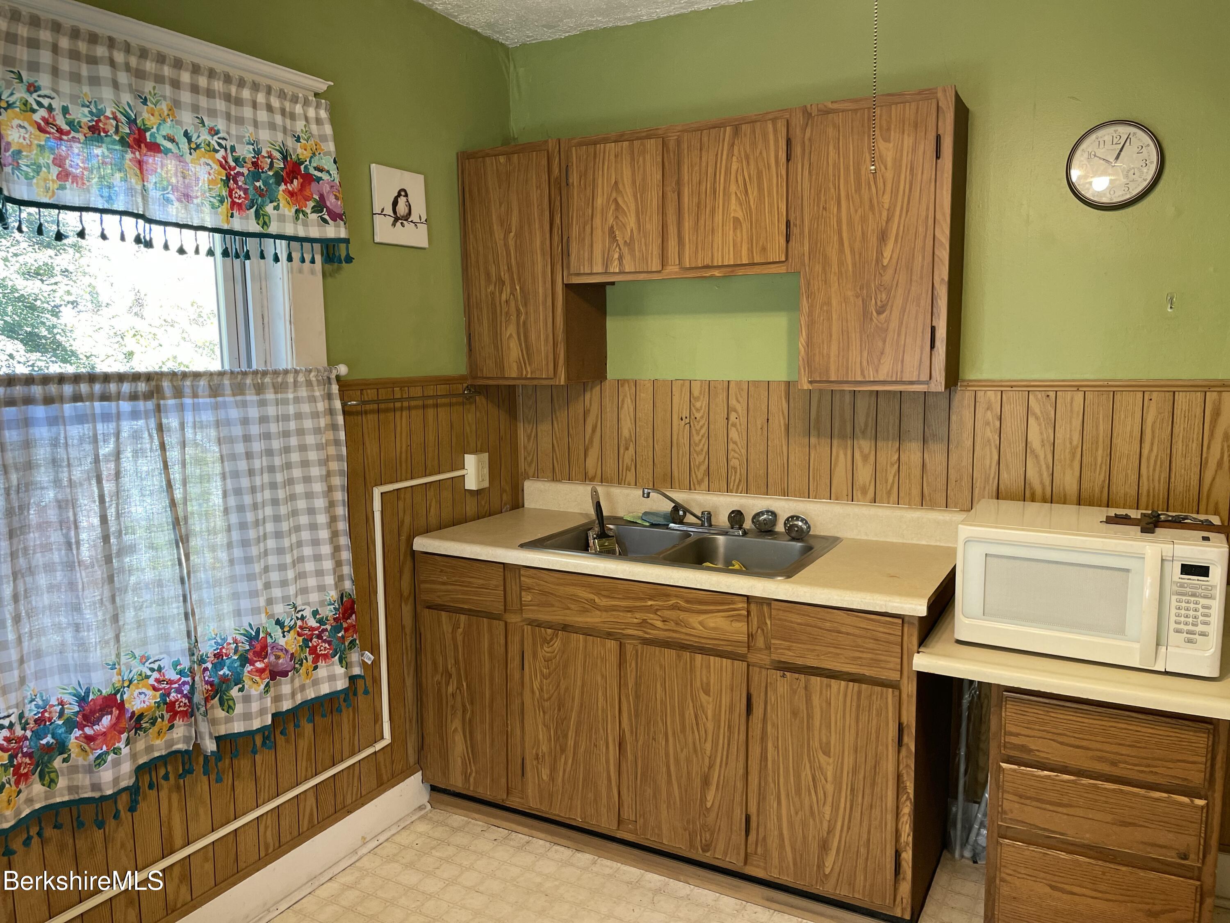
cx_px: 615
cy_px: 462
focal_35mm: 26
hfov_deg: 67.3
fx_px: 924
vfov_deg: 53.1
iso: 80
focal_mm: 4.2
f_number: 1.6
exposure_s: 1/60
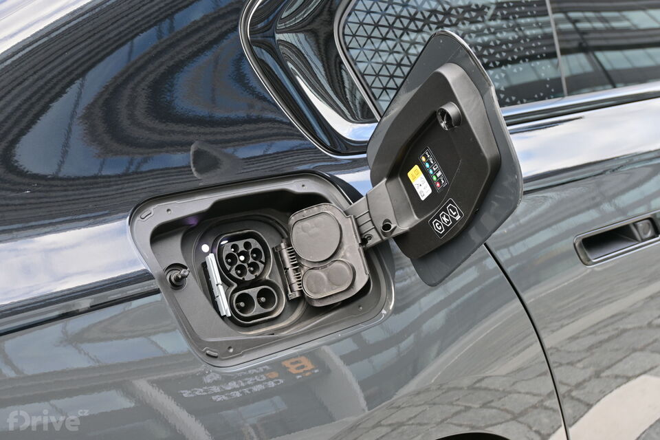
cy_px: 220
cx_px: 330
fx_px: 935
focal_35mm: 51
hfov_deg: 38.9
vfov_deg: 26.5
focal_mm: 34
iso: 100
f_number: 5
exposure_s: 1/60
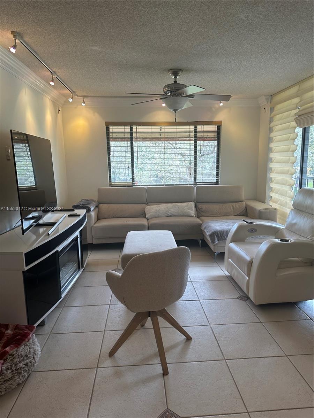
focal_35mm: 24
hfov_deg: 56.8
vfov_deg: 71.6
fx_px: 290
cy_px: 209
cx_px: 157
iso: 160
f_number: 1.78
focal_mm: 6.86
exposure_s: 1/120
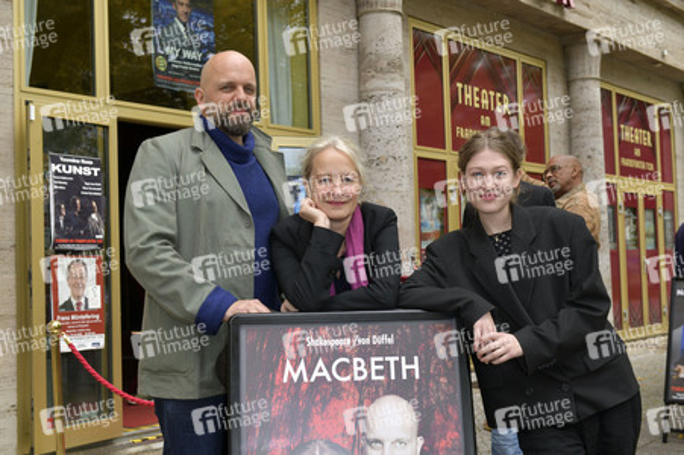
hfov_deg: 41.1
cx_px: 342
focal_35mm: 48
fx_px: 911
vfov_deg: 28.0
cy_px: 228
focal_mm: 48
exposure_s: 1/200
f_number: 6.3
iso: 250
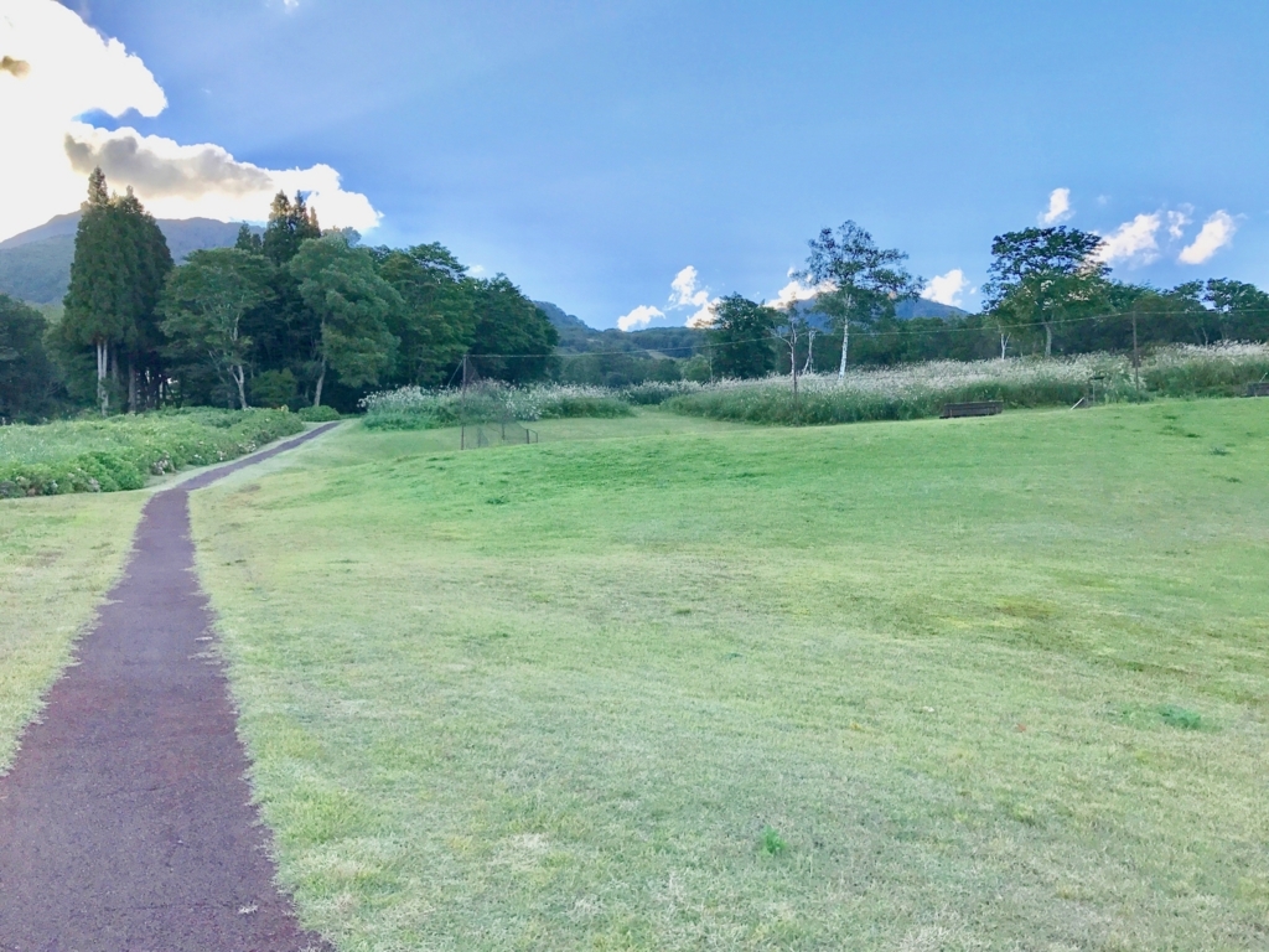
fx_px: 1026
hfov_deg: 63.4
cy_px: 476
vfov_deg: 49.7
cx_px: 634
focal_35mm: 28
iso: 20
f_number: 1.8
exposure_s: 1/840
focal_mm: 3.99
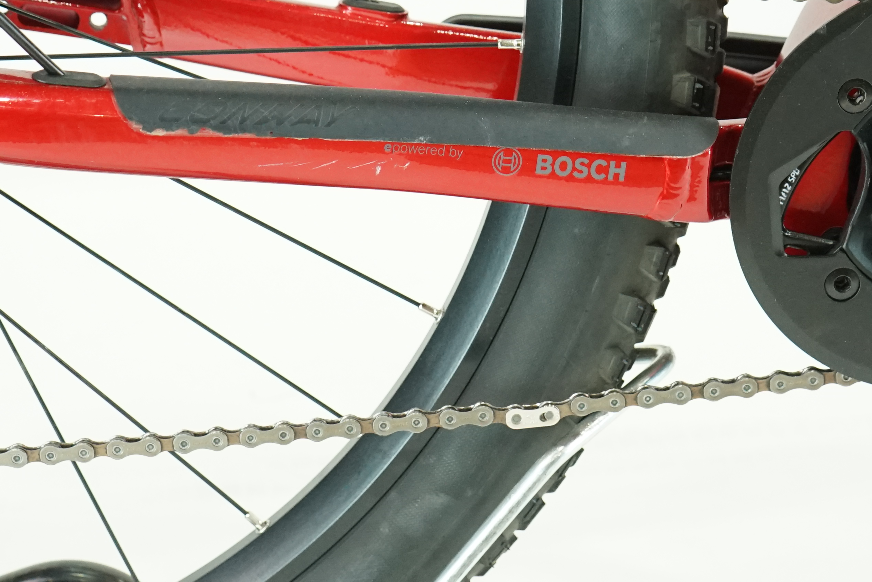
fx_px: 2350
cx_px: 444
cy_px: 190
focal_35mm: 97
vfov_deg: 14.1
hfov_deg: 21.0
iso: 2500
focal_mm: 41
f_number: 5
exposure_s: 1/200
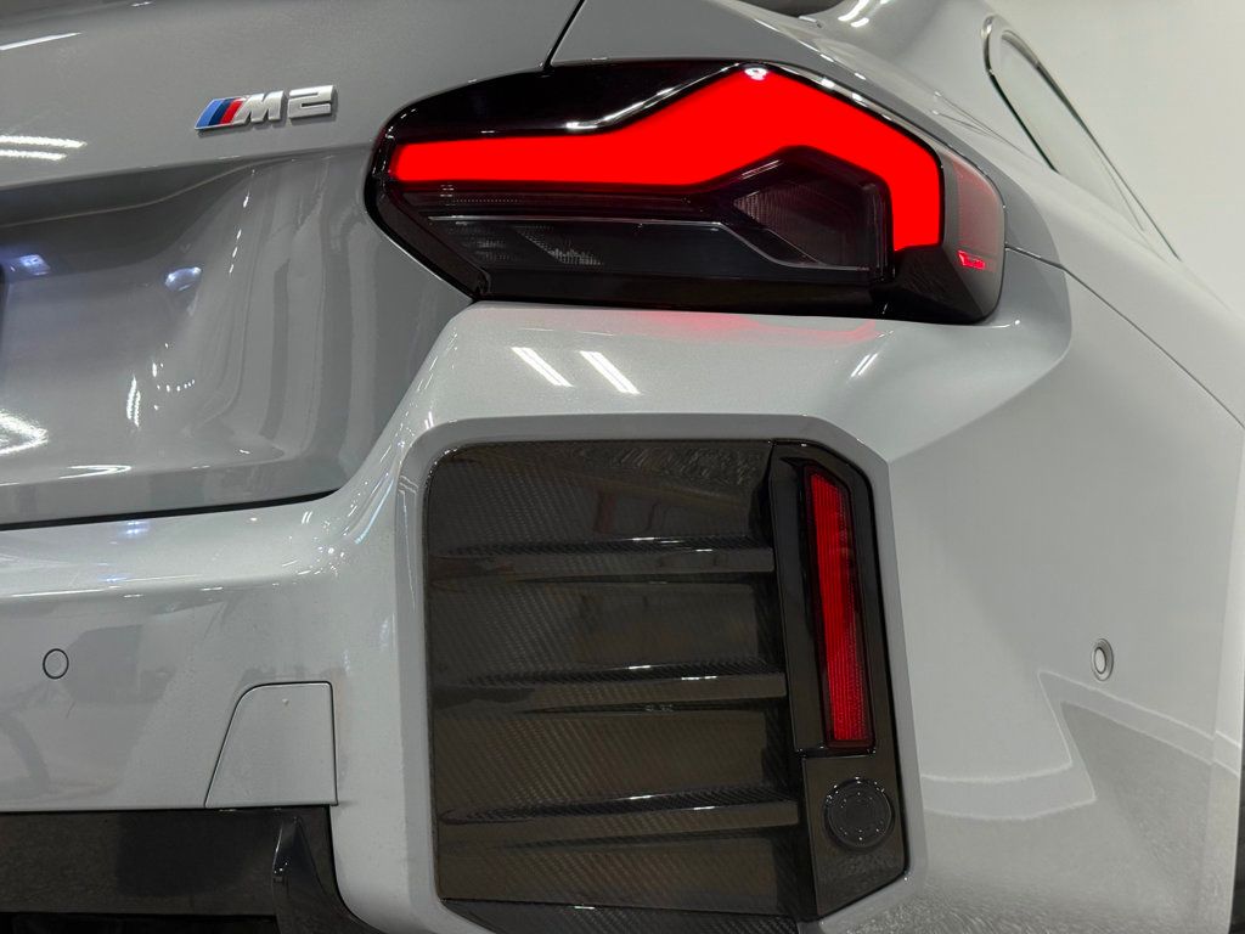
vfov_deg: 30.3
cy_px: 467
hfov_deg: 39.7
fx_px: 1726
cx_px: 622
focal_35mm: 48
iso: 100
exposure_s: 1/194
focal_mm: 6.76
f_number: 1.78
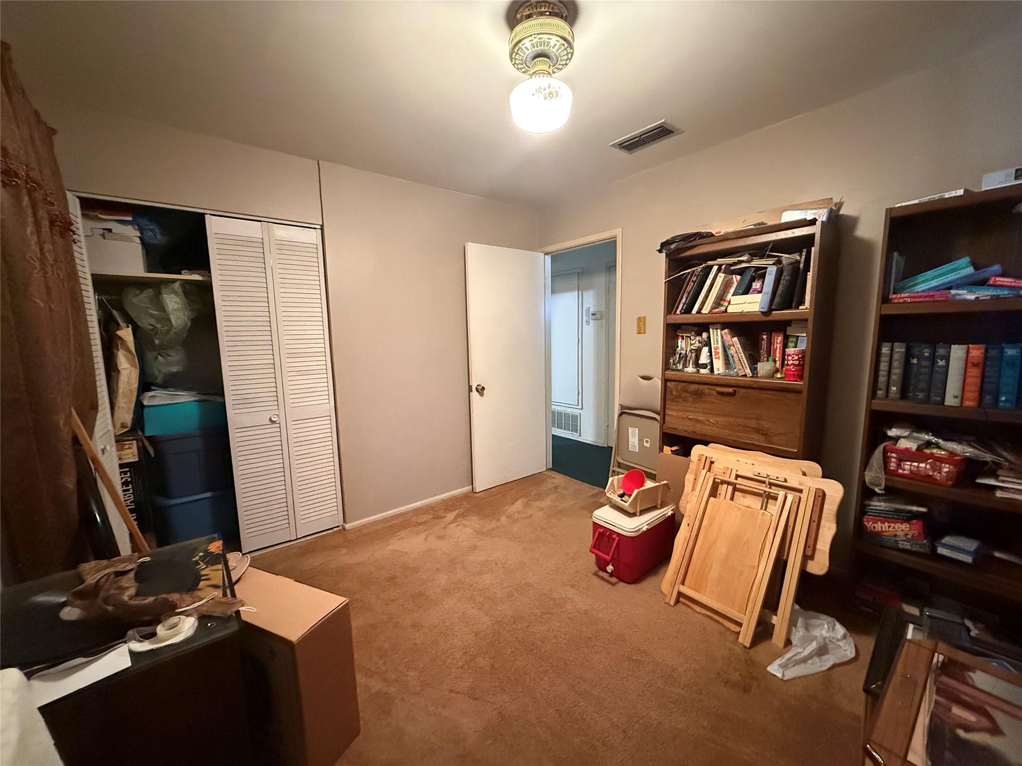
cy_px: 383
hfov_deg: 102.1
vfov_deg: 85.7
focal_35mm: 14
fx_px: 413
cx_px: 511
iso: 1250
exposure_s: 1/60
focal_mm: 2.22
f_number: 2.2
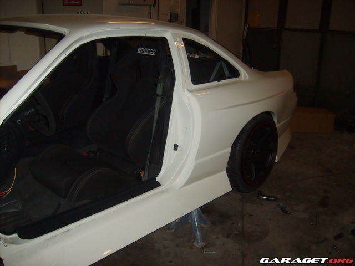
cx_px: 178
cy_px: 133
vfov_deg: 40.7
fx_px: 359
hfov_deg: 52.6
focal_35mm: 35
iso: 100
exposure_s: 1/45
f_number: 2.8
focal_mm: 5.8
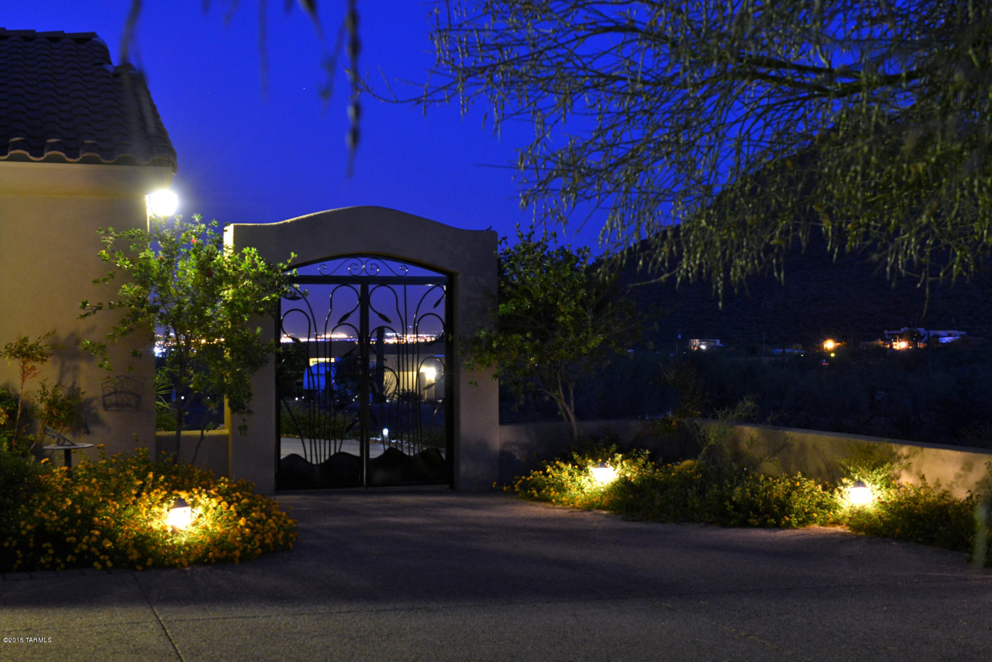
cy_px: 331
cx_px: 496
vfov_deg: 28.1
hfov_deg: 41.1
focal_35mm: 48
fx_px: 1323
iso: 2500
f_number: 8
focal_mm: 48
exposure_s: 2
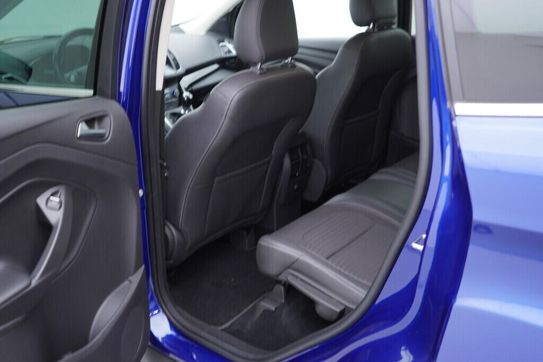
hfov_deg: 53.1
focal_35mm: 36
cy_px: 181
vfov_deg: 36.9
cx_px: 272
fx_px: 543
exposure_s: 1/40
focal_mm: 24
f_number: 2.8
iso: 250
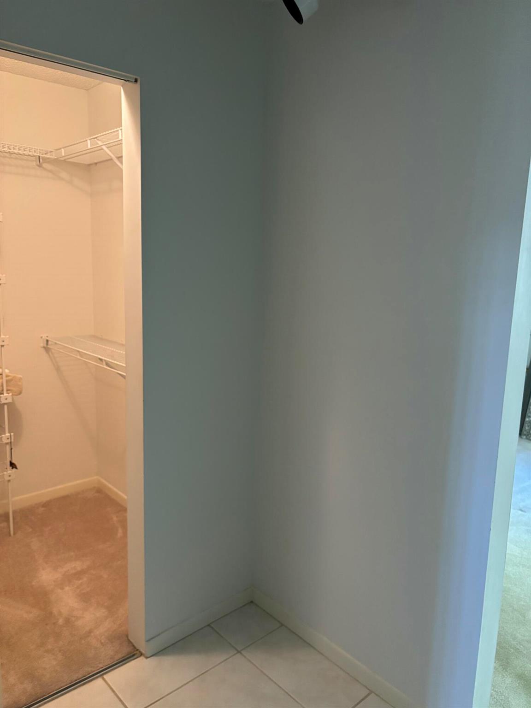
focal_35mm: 26
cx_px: 266
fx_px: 532
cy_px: 354
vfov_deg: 67.3
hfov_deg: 53.1
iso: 400
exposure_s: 1/60
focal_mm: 5.96
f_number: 1.6
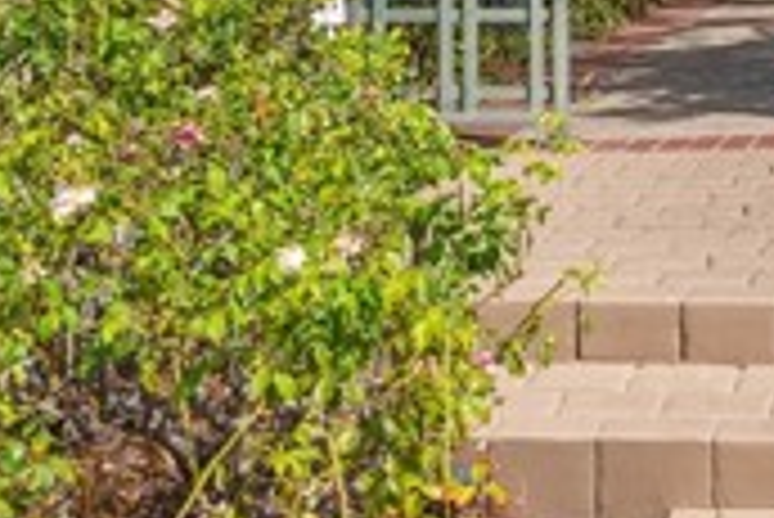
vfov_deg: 15.8
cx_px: 986
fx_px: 1780
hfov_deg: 22.2
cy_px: -128
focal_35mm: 83
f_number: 6.3
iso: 200
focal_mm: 22.2
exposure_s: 1/2000
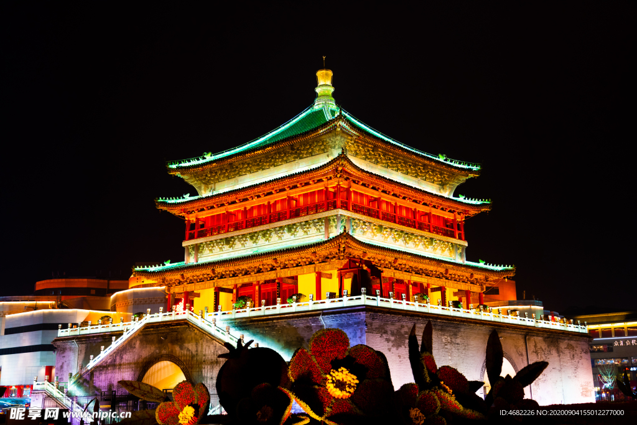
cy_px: 212
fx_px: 779
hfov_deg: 44.5
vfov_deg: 30.5
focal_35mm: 44
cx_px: 318
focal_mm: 44
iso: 800
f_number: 4
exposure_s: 1/50
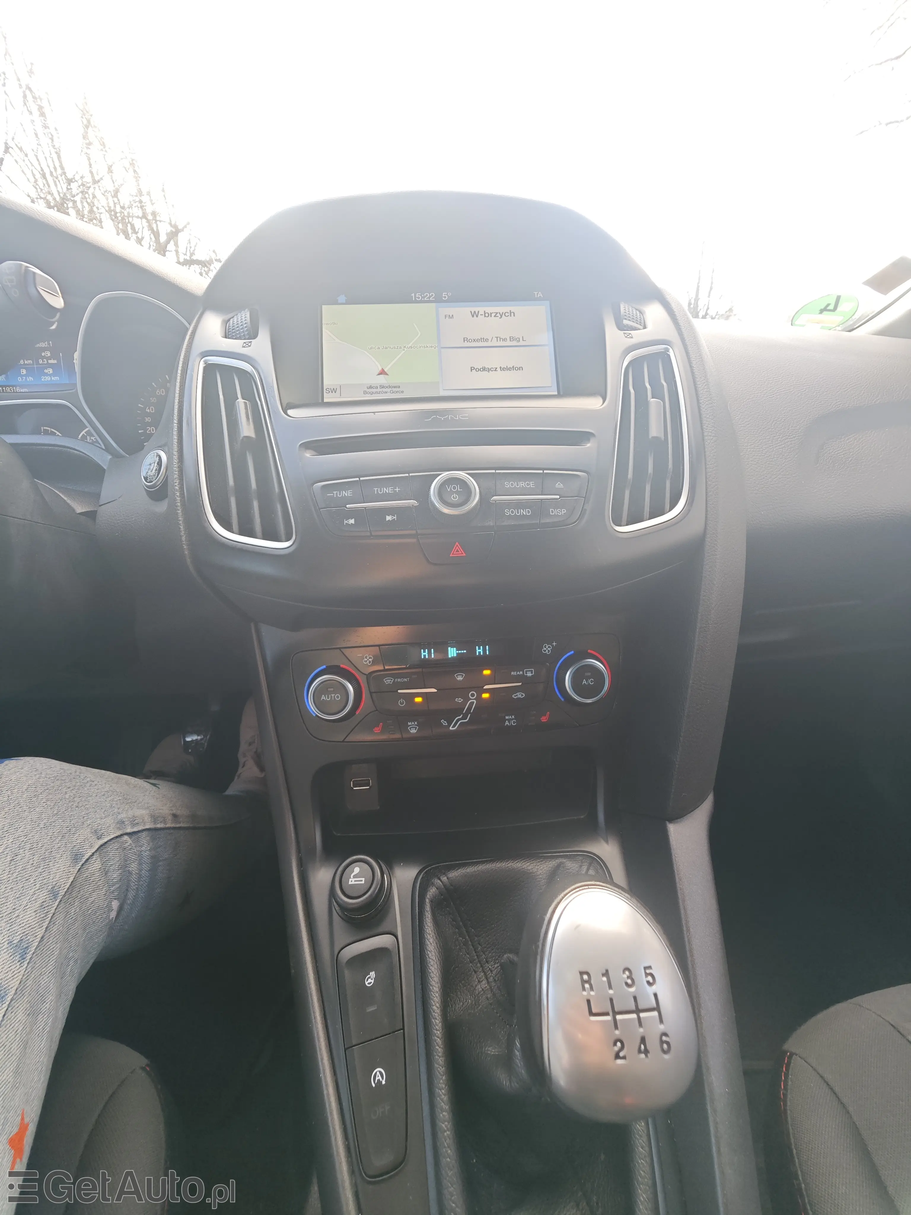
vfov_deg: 110.5
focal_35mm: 12
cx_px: 456
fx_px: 421
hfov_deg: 94.5
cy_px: 608
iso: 50
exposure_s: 1/88.3
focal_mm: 2.03
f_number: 1.8
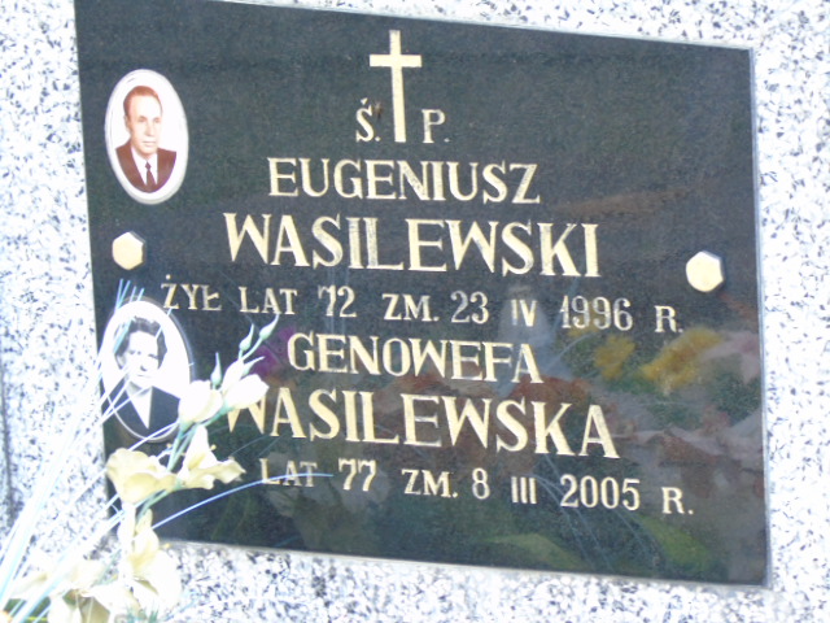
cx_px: 415
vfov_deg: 10.4
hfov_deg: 13.9
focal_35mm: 142
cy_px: 312
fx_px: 3405
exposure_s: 1/80
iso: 400
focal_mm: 25
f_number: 4.7
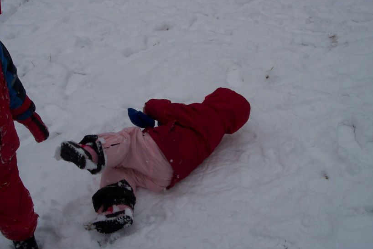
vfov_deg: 29.2
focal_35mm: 46
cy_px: 123
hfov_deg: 42.7
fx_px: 476
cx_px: 175
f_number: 4.8
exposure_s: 1/1000
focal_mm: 8
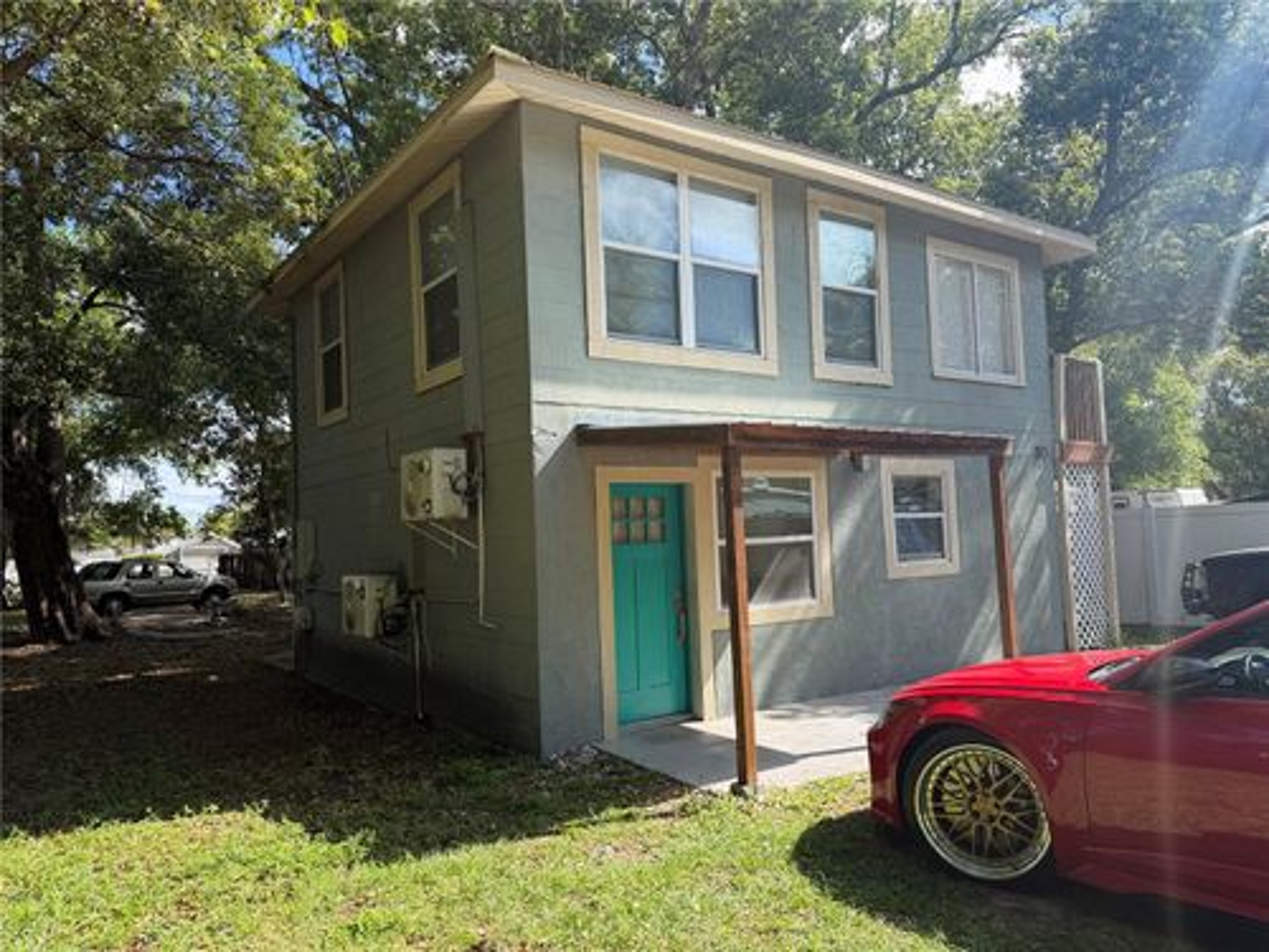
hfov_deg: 71.6
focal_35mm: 24
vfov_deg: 56.8
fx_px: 880
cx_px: 634
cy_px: 476
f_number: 1.78
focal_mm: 6.76
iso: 80
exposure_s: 1/1437
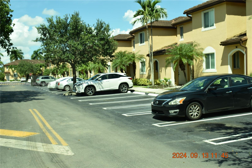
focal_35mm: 42
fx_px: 294
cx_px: 126
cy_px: 84
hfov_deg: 46.4
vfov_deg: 31.9
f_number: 9
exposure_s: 1/320
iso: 200
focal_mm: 28
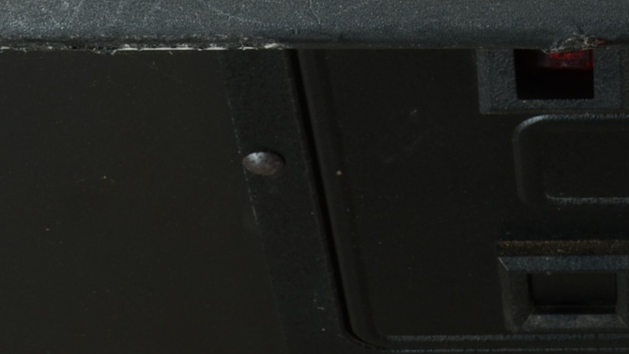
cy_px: -377
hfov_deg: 13.9
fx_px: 2502
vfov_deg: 7.7
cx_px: 739
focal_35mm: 150
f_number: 14
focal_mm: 26
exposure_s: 1/160
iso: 160
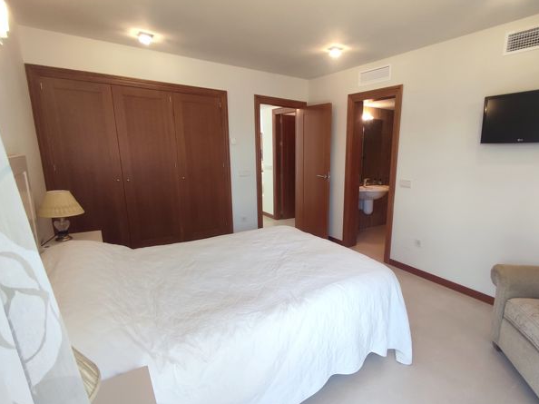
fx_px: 296
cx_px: 316
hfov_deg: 83.9
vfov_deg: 68.5
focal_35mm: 19
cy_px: 218
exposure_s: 1/50
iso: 180
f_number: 2.2
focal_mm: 1.65
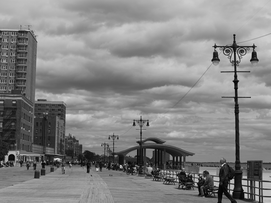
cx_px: 137
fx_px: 548
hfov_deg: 27.8
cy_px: 92
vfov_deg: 21.0
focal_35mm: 70
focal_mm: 50
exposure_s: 1/3200
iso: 125
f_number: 3.5
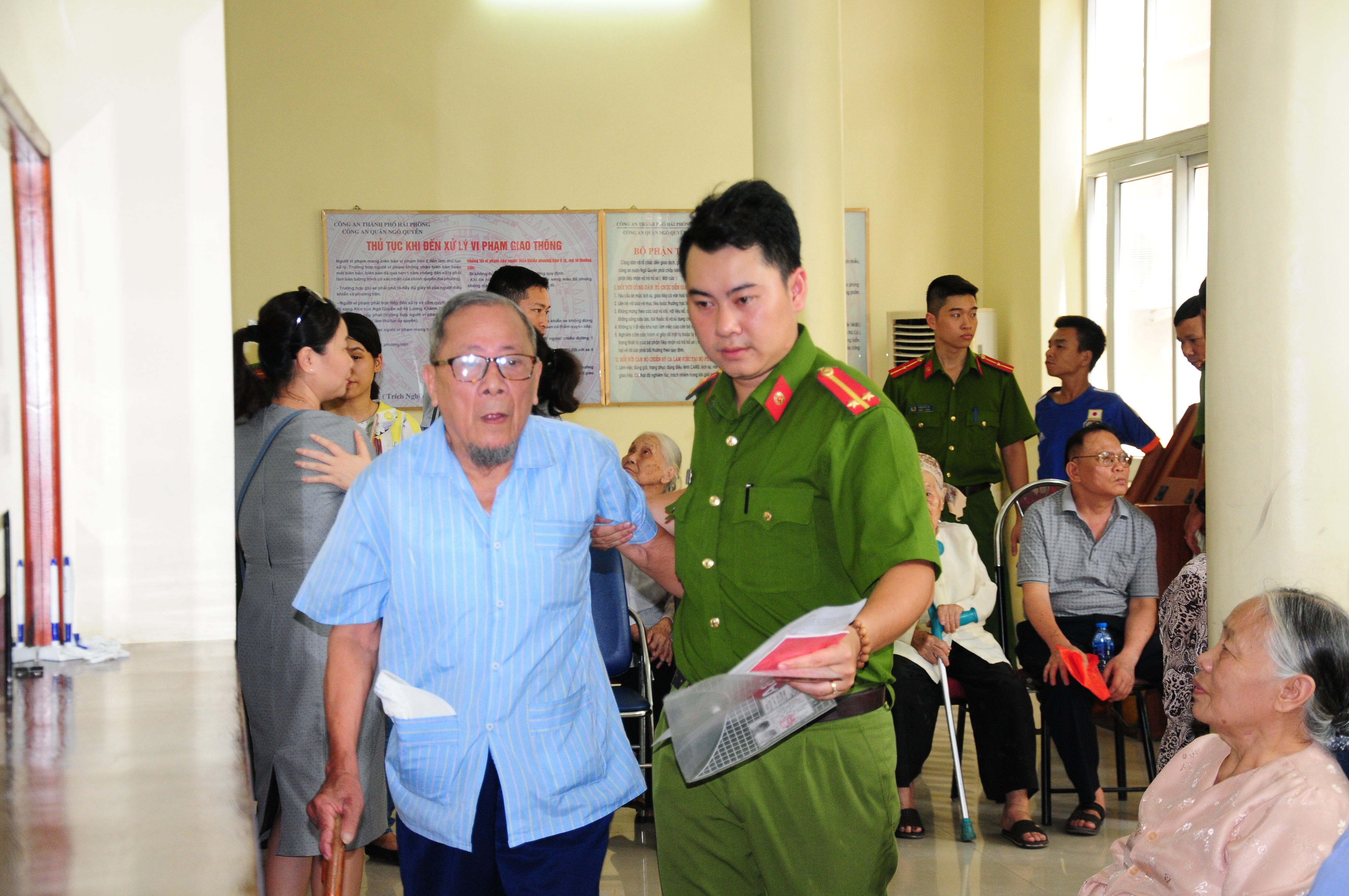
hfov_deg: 29.9
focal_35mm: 68
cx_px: 674
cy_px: 448
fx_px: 2526
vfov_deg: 20.1
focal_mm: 45
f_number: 4.8
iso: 800
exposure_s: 1/60
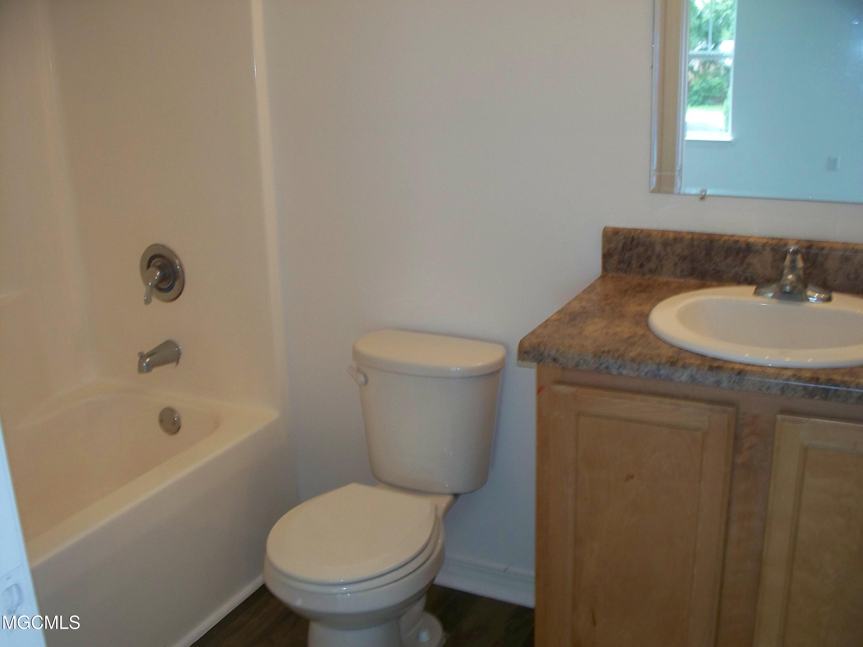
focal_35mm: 36
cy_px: 324
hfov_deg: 51.4
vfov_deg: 39.7
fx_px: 898
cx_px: 432
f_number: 2.8
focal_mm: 7.54
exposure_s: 1/60
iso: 200
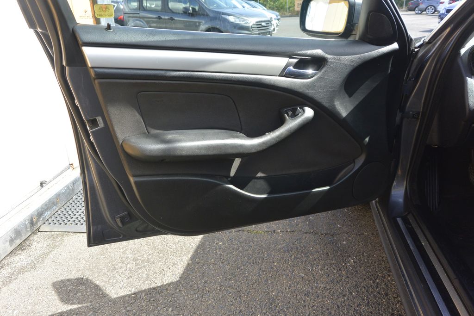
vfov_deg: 47.9
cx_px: 237
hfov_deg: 67.4
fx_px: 356
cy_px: 158
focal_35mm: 27
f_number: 3.5
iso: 160
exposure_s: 1/500
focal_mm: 10
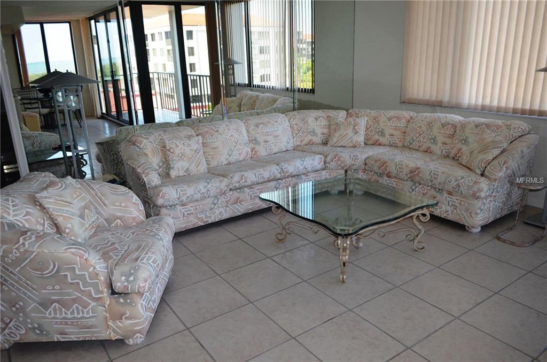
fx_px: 409
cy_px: 181
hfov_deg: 67.5
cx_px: 274
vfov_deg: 47.7
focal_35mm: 27
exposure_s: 1/200
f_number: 3.5
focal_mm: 18
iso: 125
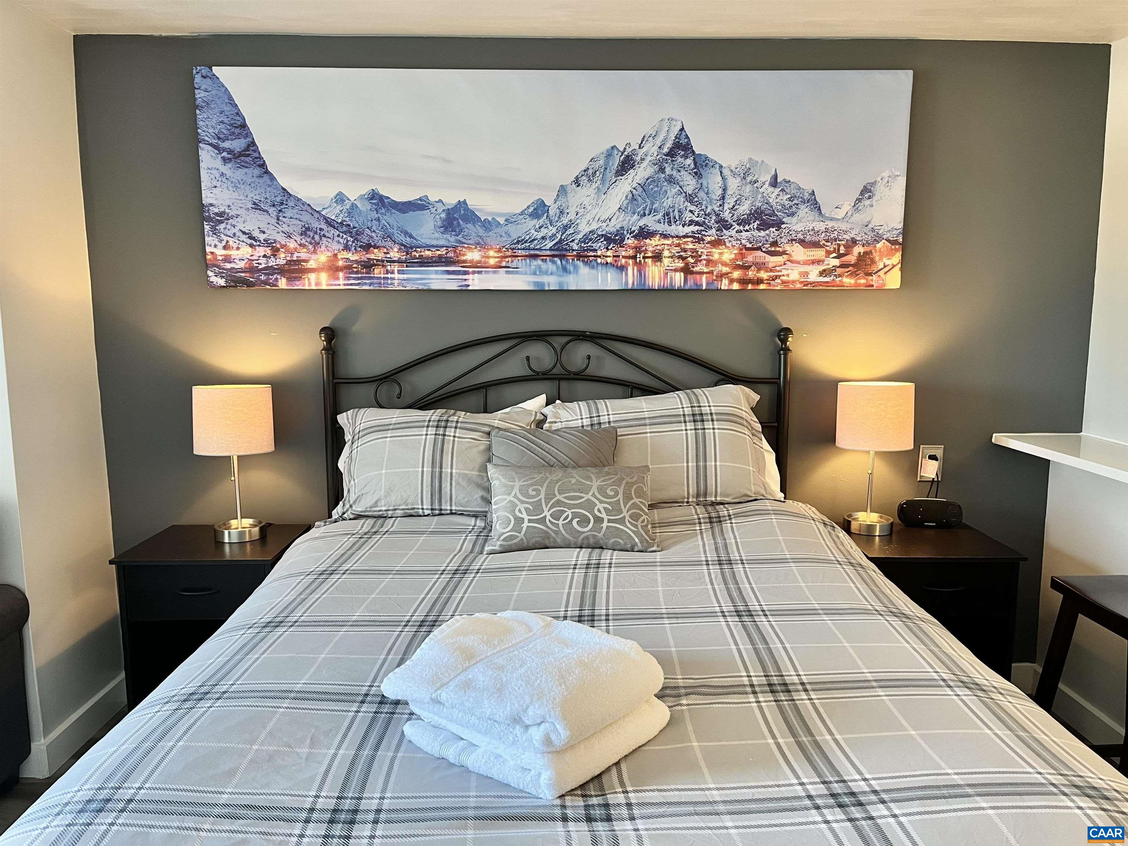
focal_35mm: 26
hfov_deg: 67.3
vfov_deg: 53.1
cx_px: 564
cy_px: 423
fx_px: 847
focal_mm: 5.1
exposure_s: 1/60
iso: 250
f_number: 1.6
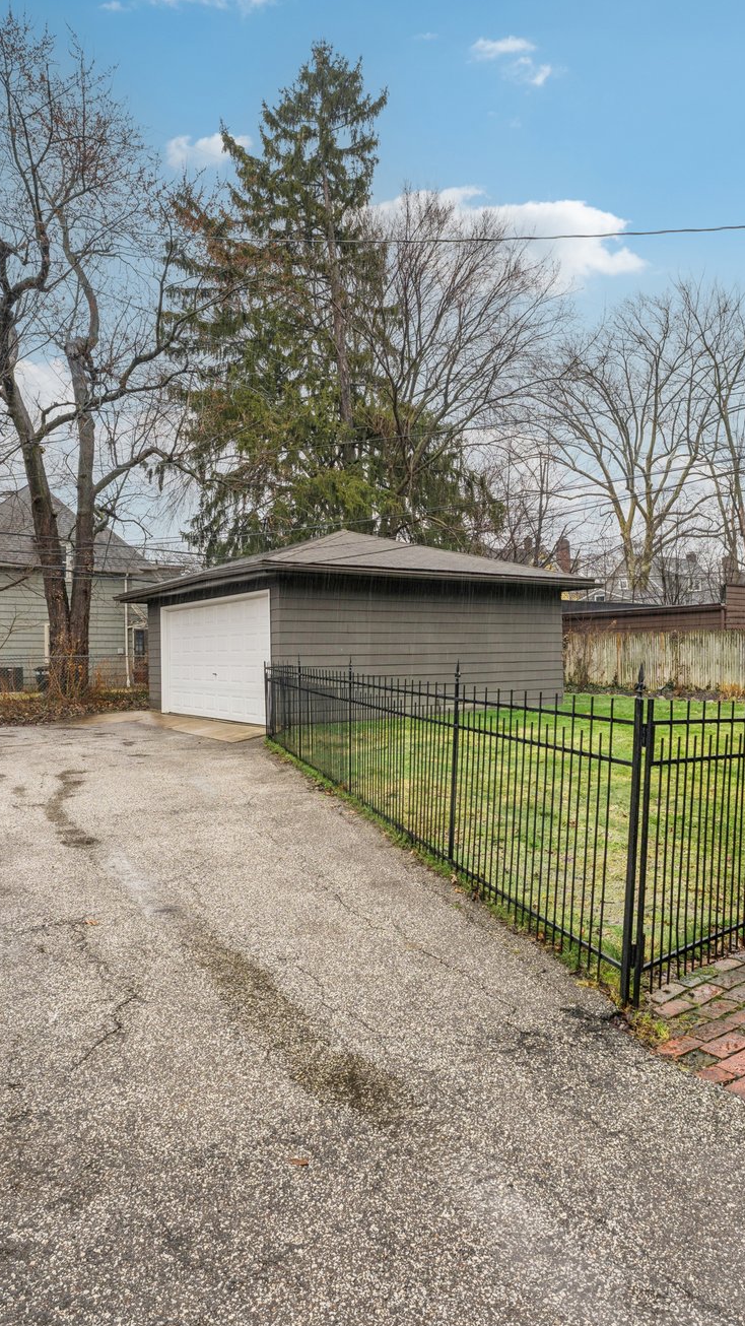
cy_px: 659
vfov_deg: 78.7
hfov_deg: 49.5
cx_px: 374
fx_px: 808
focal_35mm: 23
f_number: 8
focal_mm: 14
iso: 200
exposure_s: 1/50
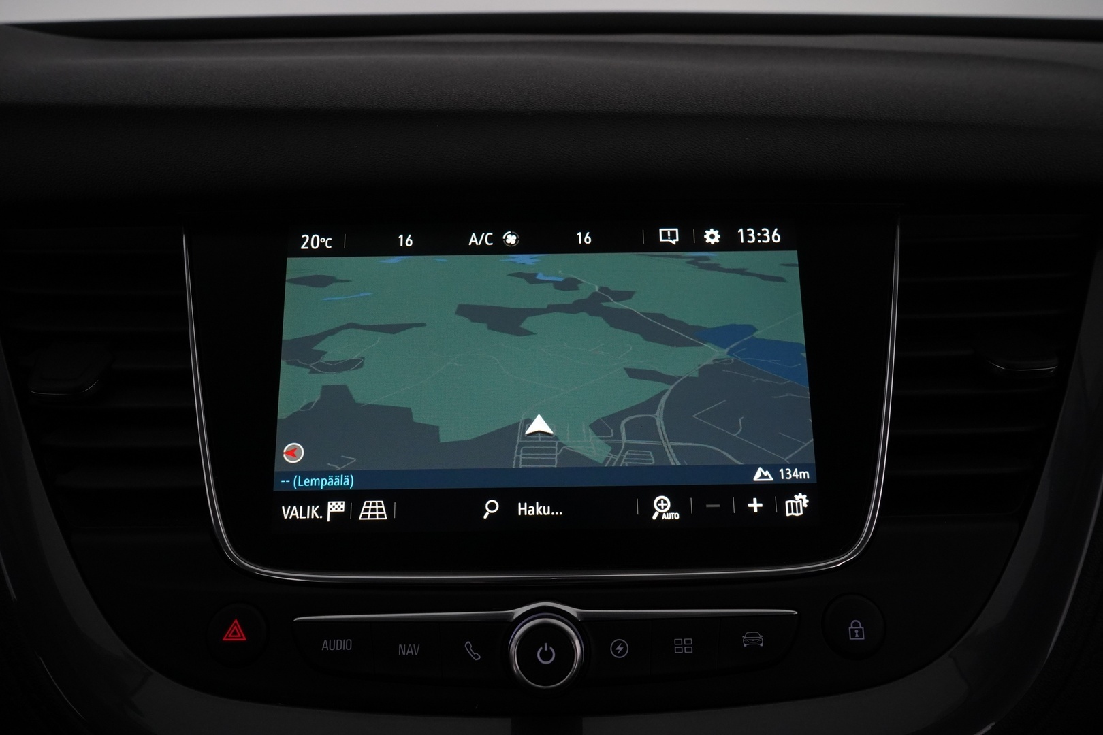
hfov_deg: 65.5
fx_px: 858
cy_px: 368
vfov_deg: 46.4
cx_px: 552
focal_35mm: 28
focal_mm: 28
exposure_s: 1/60
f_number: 9
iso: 4000
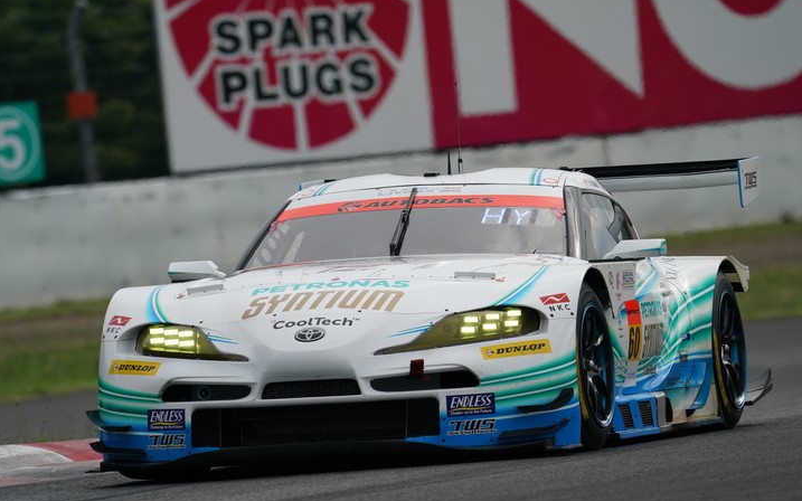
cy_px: 239
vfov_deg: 2.1
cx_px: 400
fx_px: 13419
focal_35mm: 614
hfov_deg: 3.4
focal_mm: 600
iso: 400
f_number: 9
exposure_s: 1/800
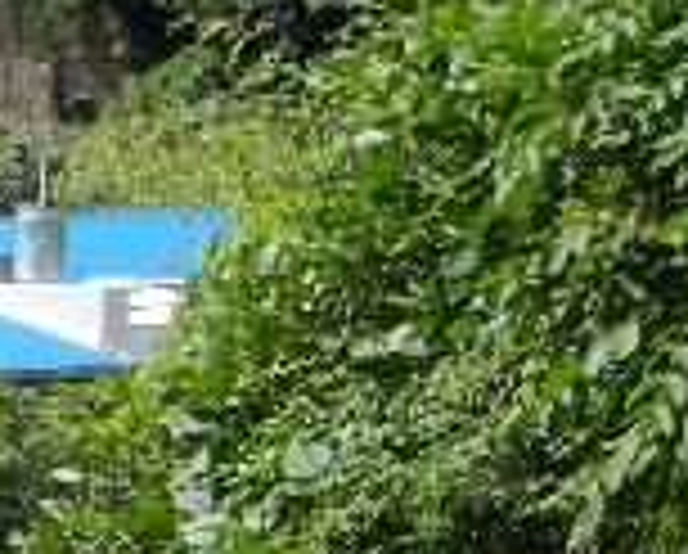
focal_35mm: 627
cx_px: -949
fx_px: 12792
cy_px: 982
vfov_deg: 2.5
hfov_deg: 3.0
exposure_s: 1/640
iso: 160
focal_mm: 22.2
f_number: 5.1
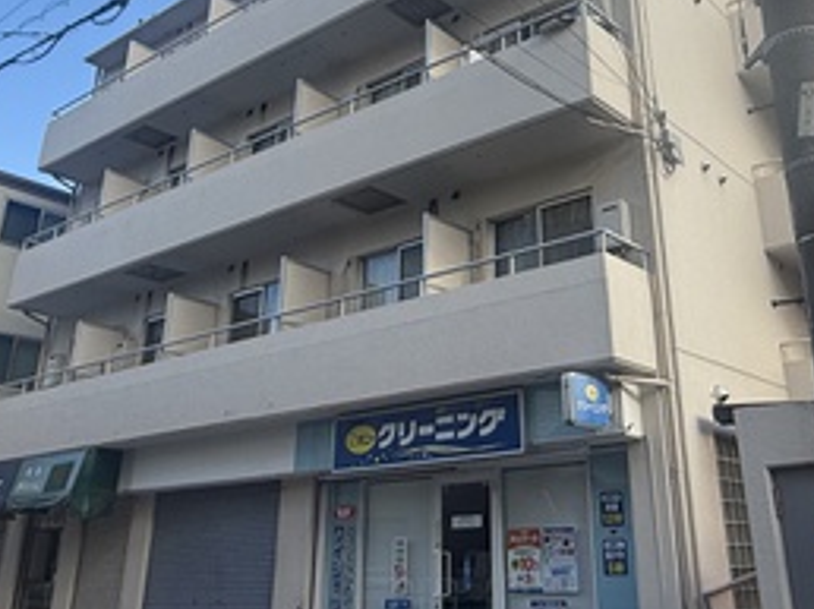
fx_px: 893
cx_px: 502
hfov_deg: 48.6
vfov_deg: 36.8
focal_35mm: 38
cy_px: 153
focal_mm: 2.22
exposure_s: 1/439
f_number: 2.2
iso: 50
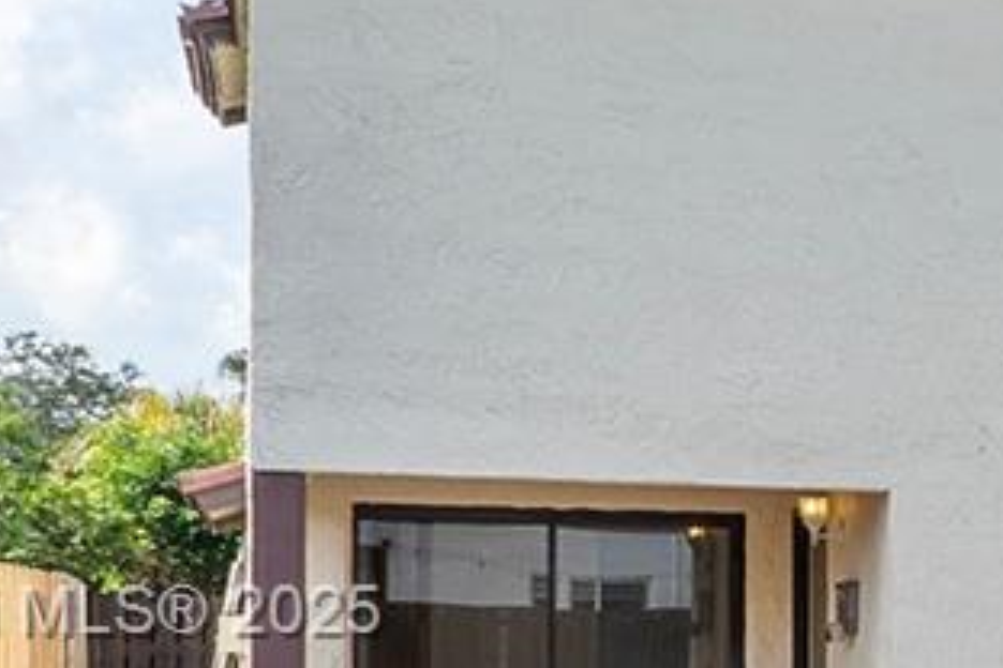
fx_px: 2252
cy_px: 617
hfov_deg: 18.3
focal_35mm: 81
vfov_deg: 16.6
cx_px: 1926
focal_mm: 10.5
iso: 100
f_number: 11
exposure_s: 1/80
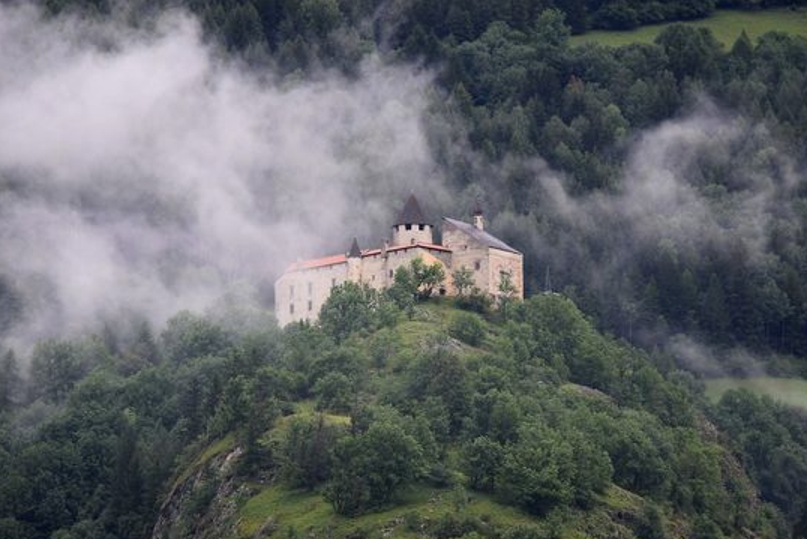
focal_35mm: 176
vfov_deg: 7.8
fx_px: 3936
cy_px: 273
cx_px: 411
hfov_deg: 11.7
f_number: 7.1
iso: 400
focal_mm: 105
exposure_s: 1/200
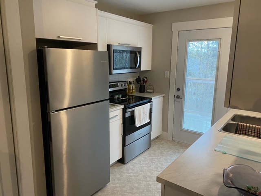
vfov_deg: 53.1
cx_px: 130
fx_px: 196
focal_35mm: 26
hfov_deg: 67.3
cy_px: 98
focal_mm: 4.25
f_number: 1.8
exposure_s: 1/60
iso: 500
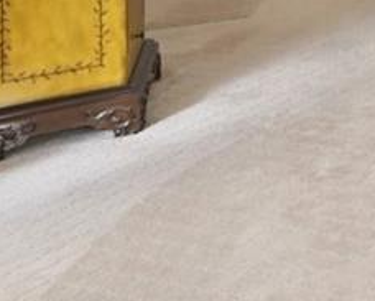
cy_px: -362
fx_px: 1022
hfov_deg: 12.6
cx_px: 1023
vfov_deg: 13.5
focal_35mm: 92
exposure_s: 1/30
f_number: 8
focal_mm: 14
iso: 400
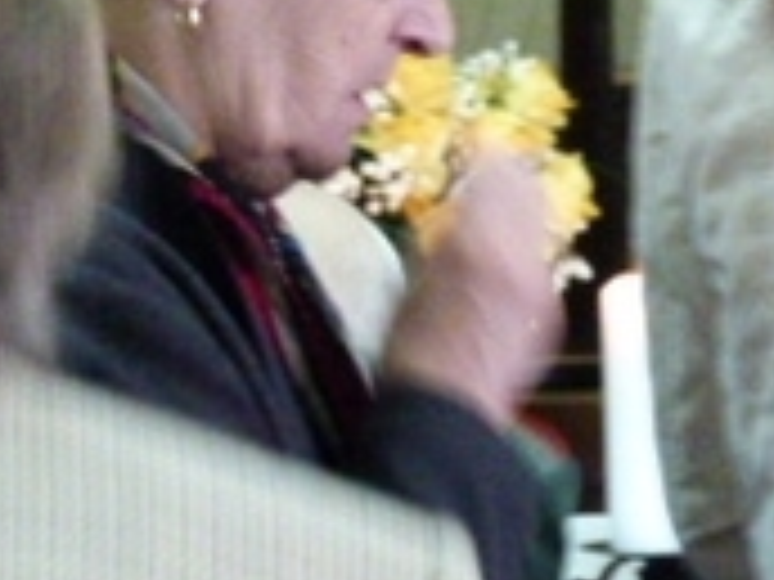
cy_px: 112
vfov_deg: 3.3
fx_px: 10151
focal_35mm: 454
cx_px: 477
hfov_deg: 4.4
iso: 800
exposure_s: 1/15
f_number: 3.6
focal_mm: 23.4
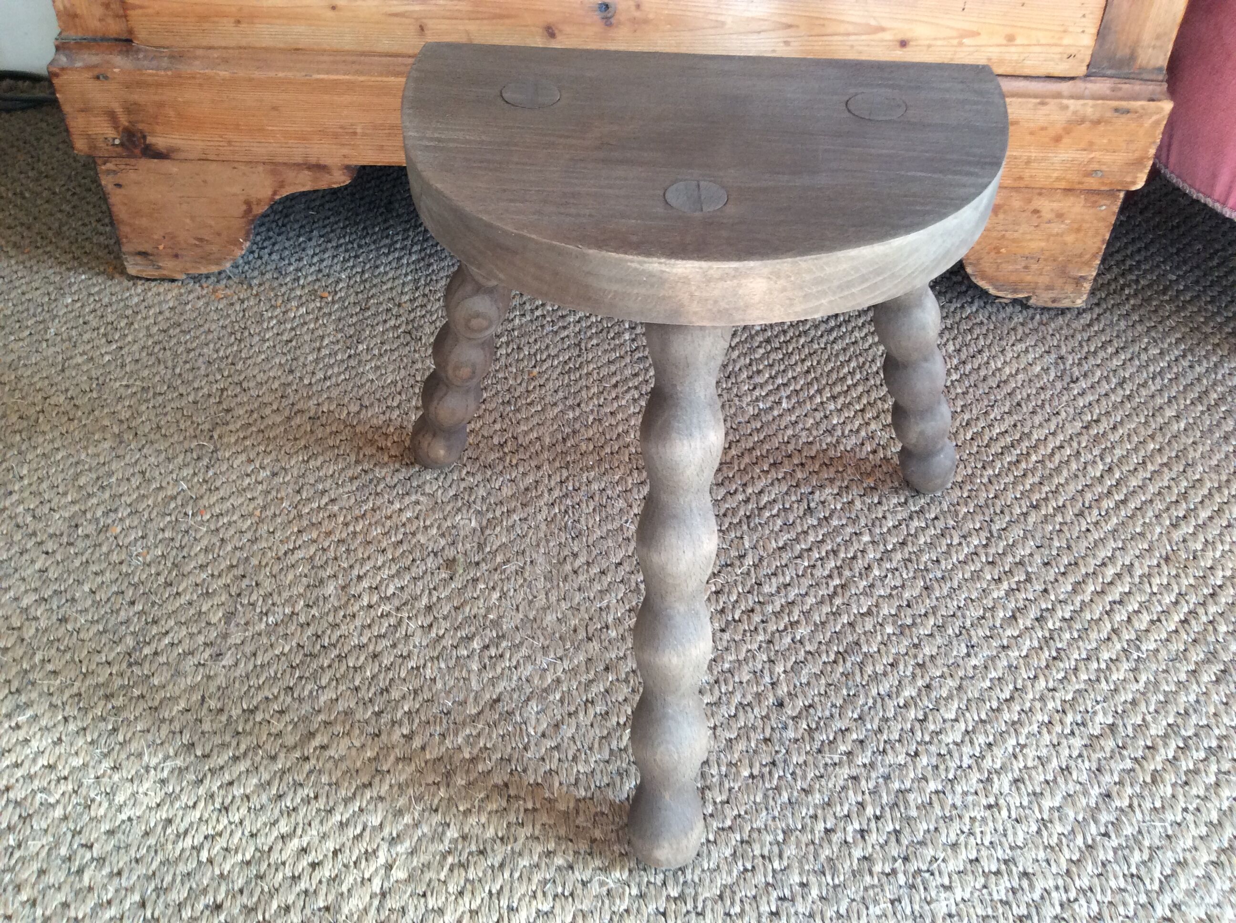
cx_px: 618
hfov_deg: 56.9
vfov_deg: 44.1
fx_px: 1141
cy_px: 462
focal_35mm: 32
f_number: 2.4
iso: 64
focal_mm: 3.3
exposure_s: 1/25
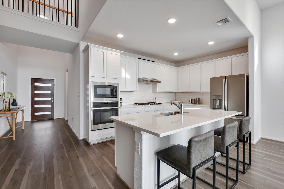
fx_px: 118
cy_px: 94
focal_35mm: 15
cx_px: 142
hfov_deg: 100.4
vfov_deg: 77.3
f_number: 8
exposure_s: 1/40
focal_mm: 10
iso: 200
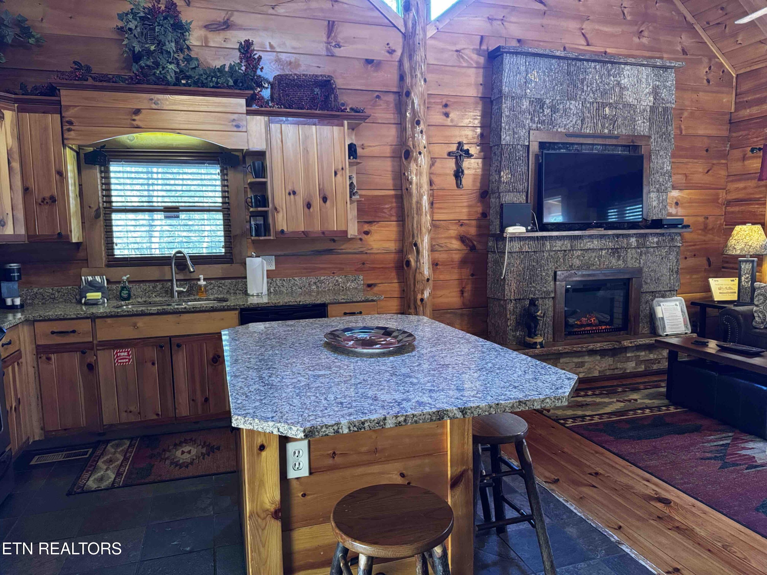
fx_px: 532
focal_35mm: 24
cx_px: 384
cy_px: 288
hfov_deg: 71.6
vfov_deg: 56.8
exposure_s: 1/60
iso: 800
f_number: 1.78
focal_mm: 6.76
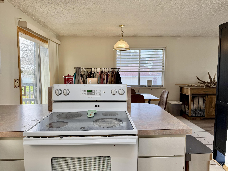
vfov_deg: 56.8
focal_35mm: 24
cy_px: 86
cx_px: 114
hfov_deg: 71.6
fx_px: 158
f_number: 1.78
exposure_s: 1/179
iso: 80
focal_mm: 6.76
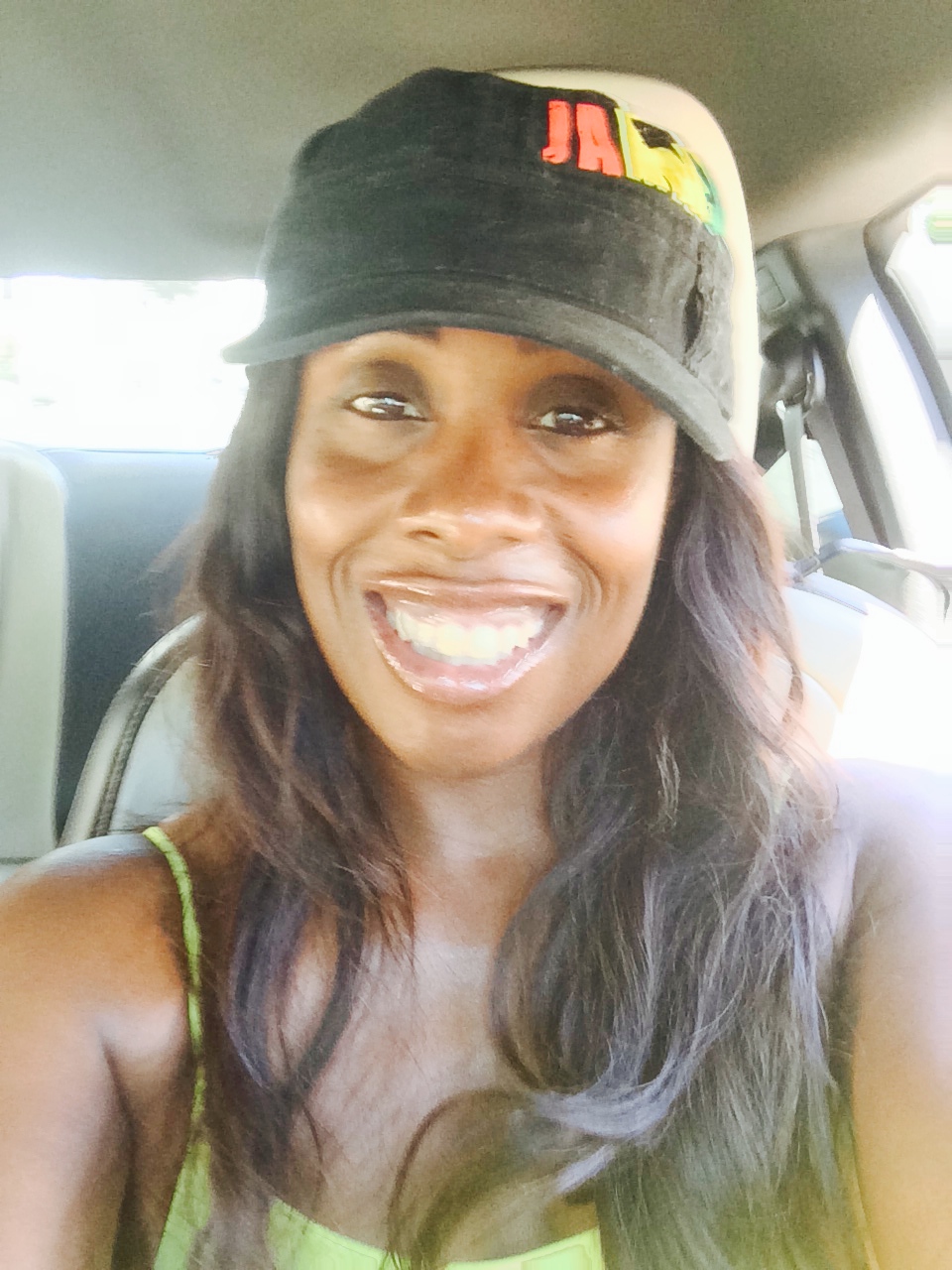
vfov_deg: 55.4
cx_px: 476
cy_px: 635
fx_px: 1210
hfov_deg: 42.9
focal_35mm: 33
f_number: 2.4
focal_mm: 2.15
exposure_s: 1/30
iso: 125
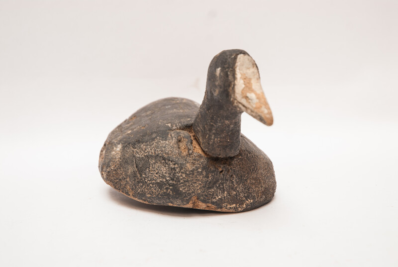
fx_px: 864
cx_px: 199
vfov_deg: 17.6
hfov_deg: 26.0
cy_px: 134
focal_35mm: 78
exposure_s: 1/4
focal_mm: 52
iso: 100
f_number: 4.5
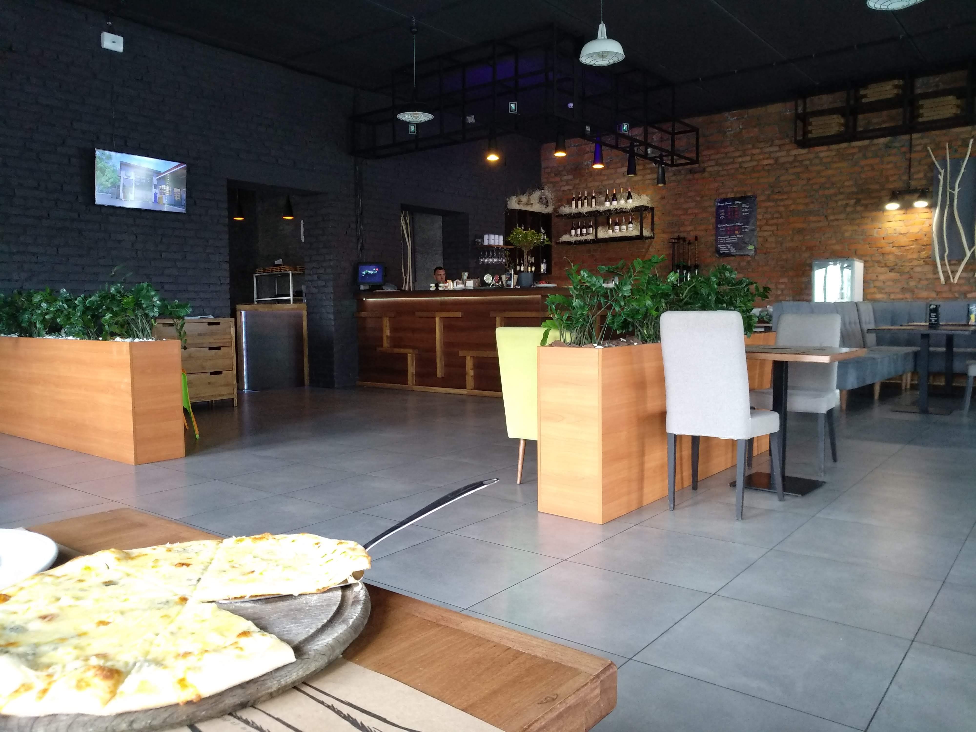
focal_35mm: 22
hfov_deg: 76.4
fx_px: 620
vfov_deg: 61.1
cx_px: 488
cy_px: 366
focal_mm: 3.81
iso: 640
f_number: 2.2
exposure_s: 1/33
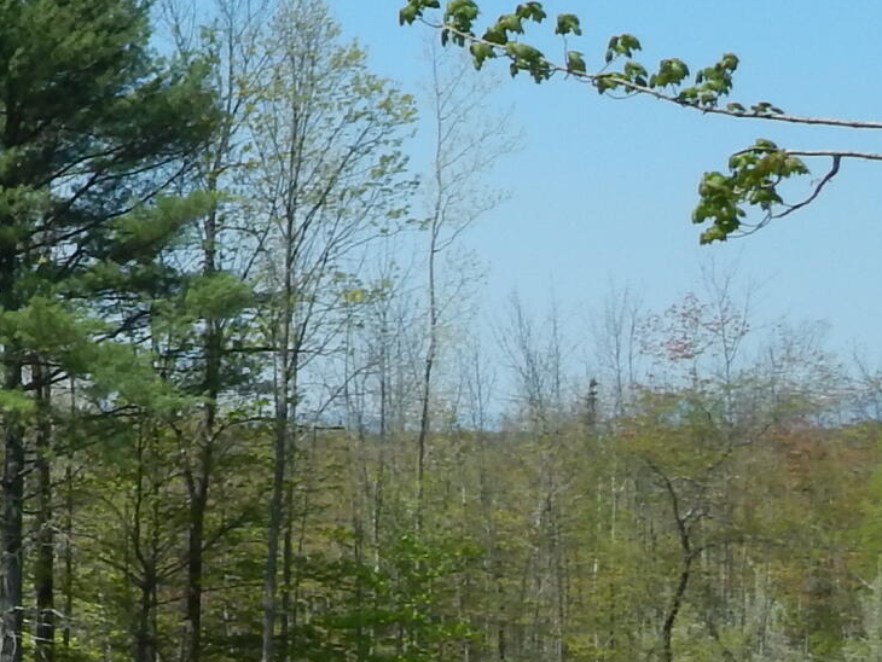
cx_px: -723
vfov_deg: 12.9
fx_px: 2931
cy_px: 487
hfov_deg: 14.8
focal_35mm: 115
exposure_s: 1/1500
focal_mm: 5.1
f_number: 3.2
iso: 125
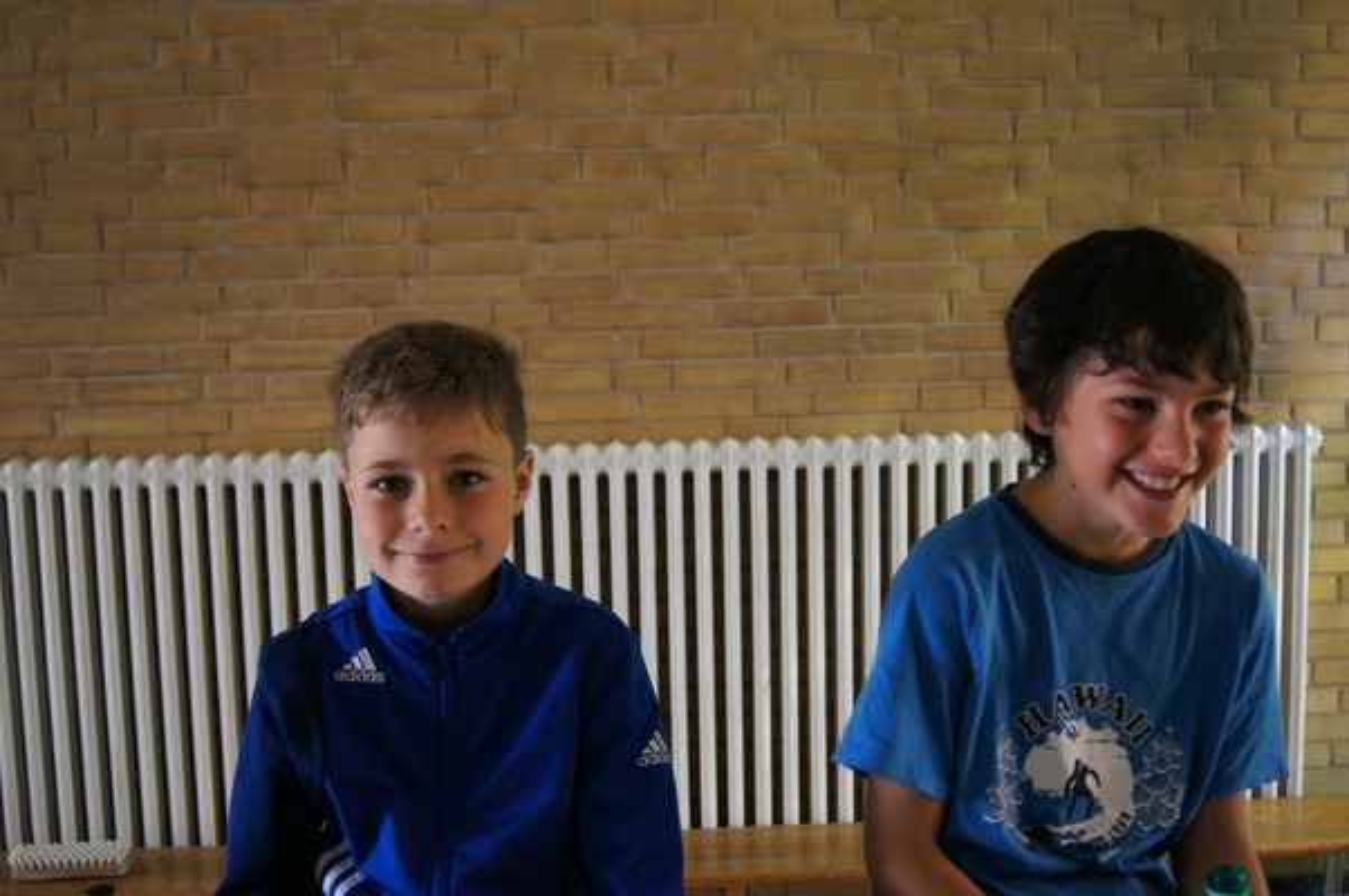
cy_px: 448
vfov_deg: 36.8
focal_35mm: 36
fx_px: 1348
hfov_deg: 53.2
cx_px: 674
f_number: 4
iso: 1000
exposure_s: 1/40
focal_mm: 24
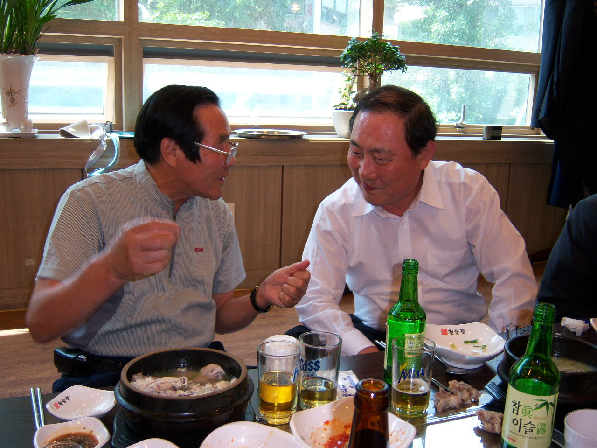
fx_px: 621
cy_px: 224
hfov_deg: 51.4
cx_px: 298
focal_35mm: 36
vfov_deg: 39.7
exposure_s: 1/60
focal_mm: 7.5
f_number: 2.8
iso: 80
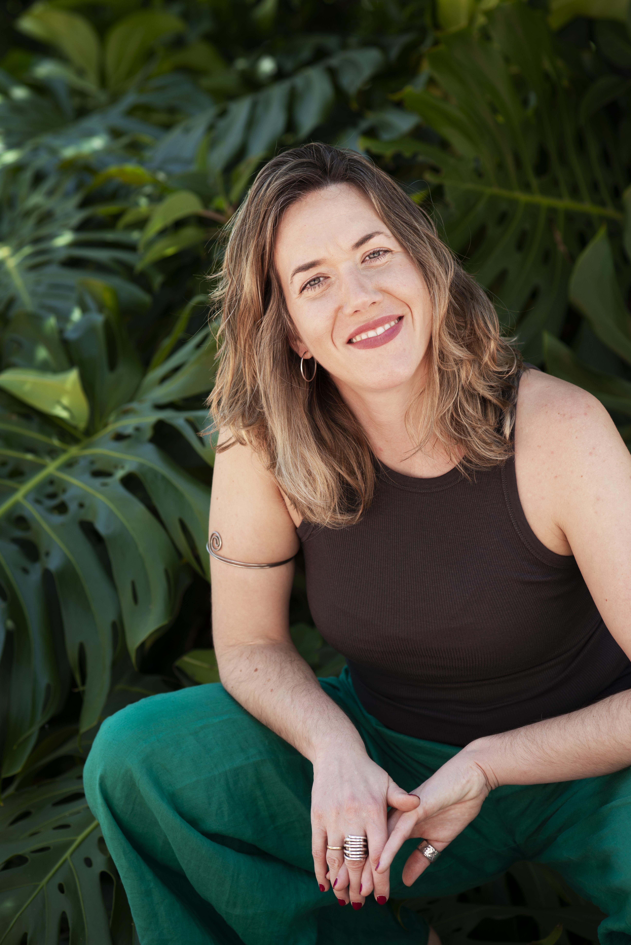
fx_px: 2233
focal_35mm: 85
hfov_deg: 16.1
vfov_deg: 23.9
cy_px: 472
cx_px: 316
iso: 160
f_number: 4
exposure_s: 1/200
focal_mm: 85
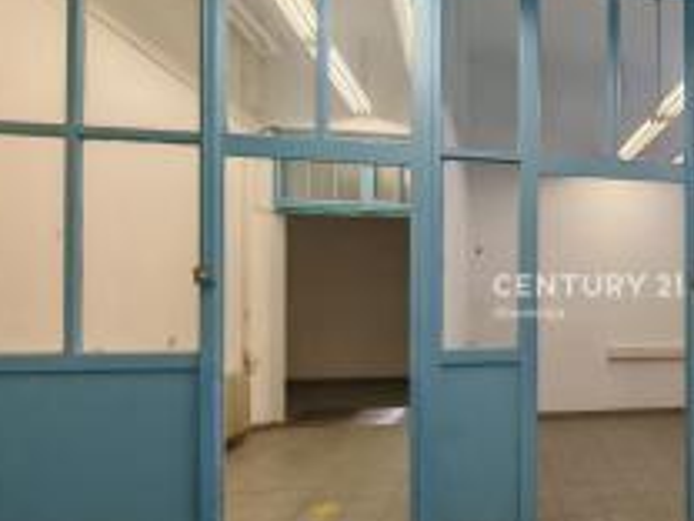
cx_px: 591
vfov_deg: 54.7
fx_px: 501
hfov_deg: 61.3
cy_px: 297
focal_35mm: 25
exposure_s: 1/100
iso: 80
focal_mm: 1.82
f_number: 2
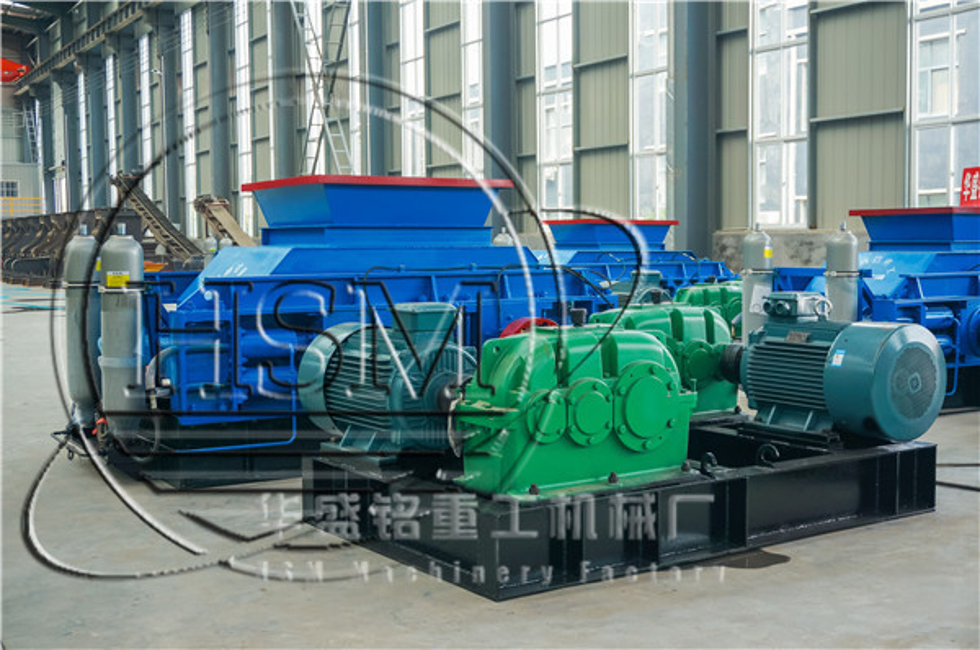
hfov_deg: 43.7
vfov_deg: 29.8
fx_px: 1223
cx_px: 490
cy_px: 325
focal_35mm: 45
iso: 200
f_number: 5
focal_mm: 30
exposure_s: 1/80
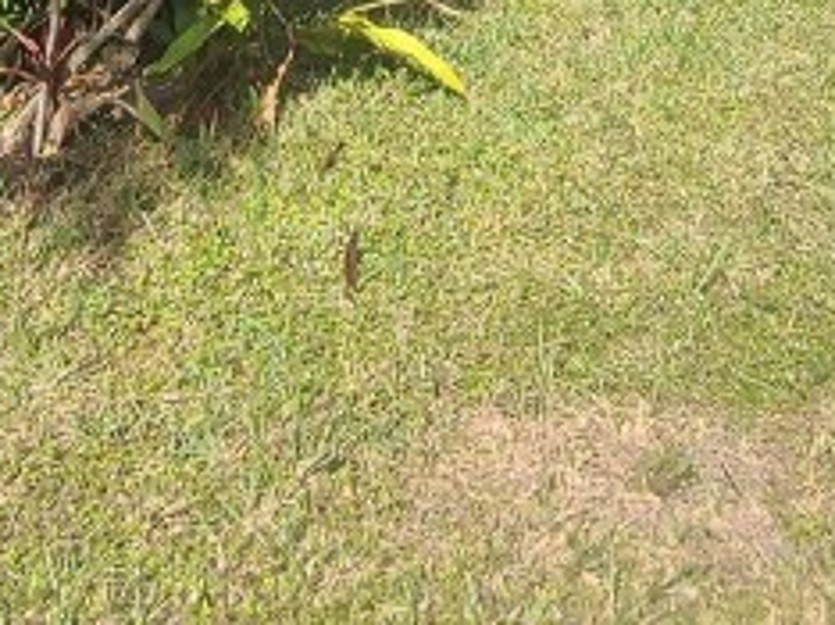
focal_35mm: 57
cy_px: -457
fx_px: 1374
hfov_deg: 33.8
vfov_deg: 19.8
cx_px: 410
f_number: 2.2
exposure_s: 1/1293
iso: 64
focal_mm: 2.2
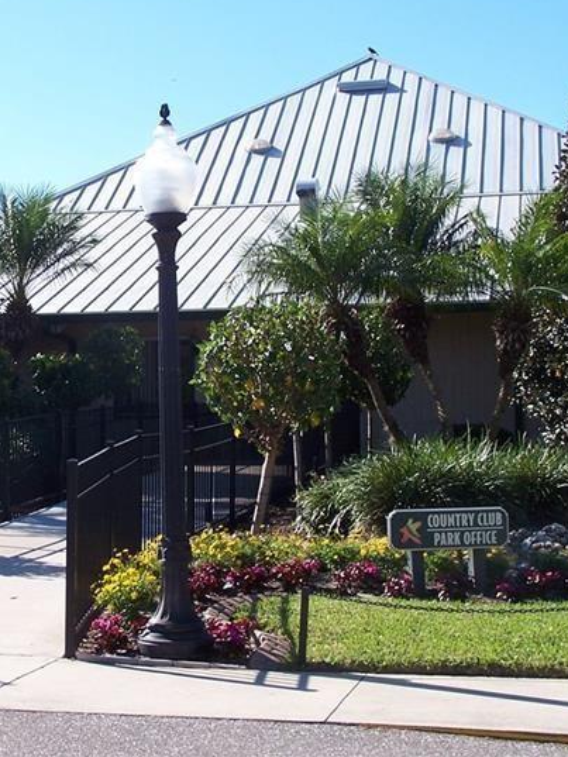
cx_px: 111
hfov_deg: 19.2
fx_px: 1662
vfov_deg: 25.6
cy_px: 336
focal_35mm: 76
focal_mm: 8.5
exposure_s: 1/500
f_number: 4.5
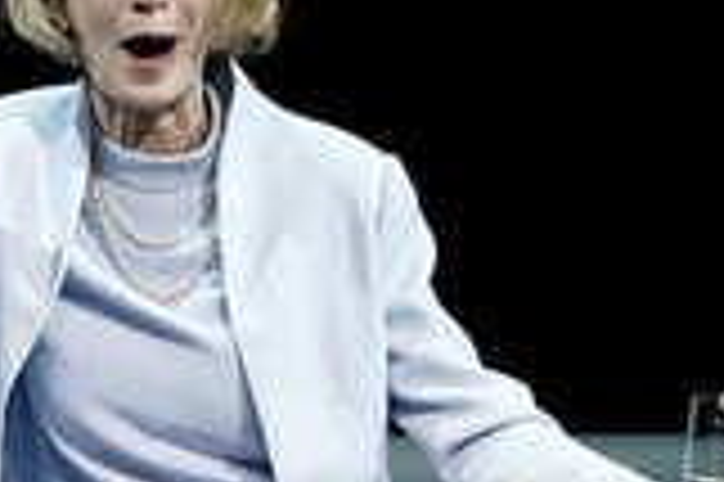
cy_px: 333
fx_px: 15590
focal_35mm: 776
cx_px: -106
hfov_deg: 2.7
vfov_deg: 1.8
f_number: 5.6
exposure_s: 1/125
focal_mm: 277
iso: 3200
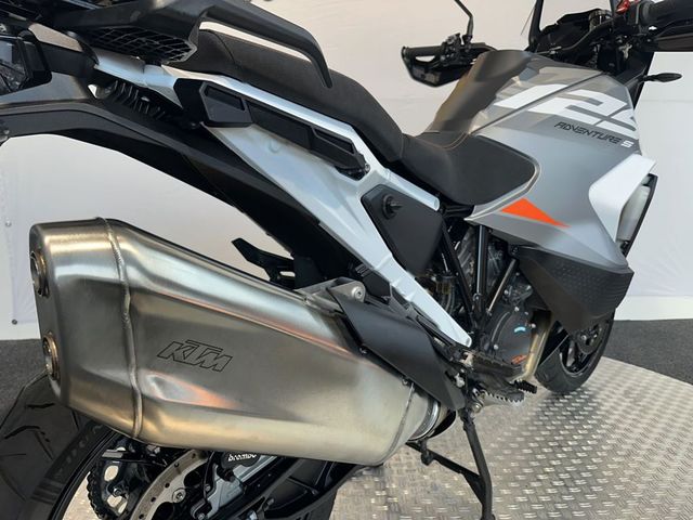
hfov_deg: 71.6
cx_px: 346
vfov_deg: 56.8
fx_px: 480
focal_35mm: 24
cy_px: 260
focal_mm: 6.86
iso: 80
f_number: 1.78
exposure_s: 1/100
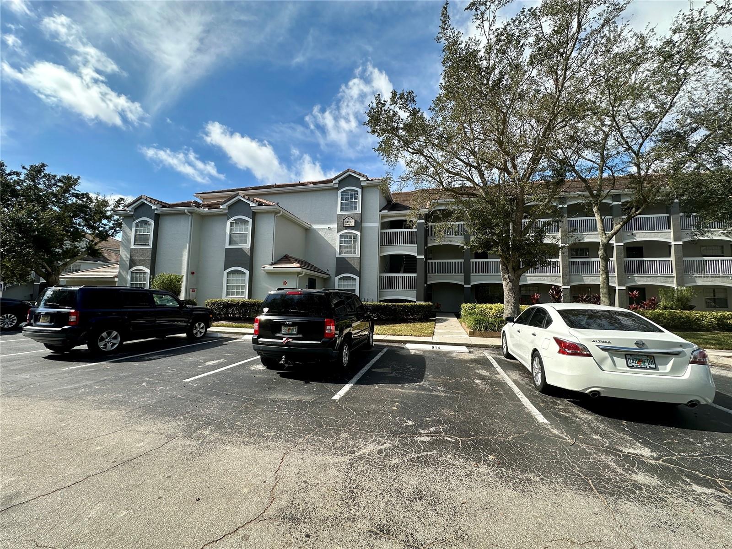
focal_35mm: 14
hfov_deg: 102.1
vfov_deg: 85.7
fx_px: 296
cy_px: 274
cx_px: 366
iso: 40
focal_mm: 2.22
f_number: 2.2
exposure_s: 1/1072
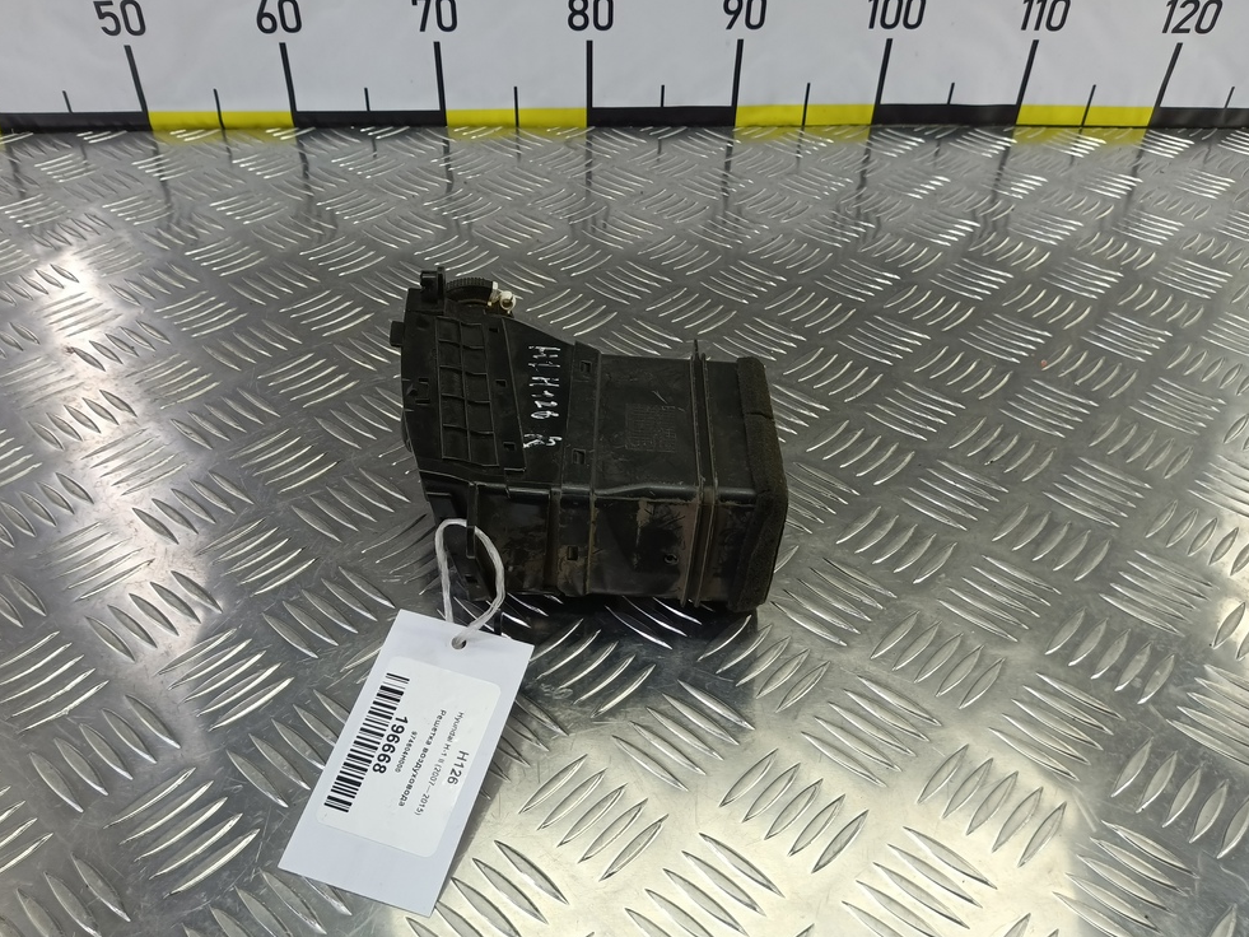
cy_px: 474
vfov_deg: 56.8
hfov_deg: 71.6
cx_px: 603
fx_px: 866
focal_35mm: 24
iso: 89
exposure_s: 1/50
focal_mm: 4.11
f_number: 1.6
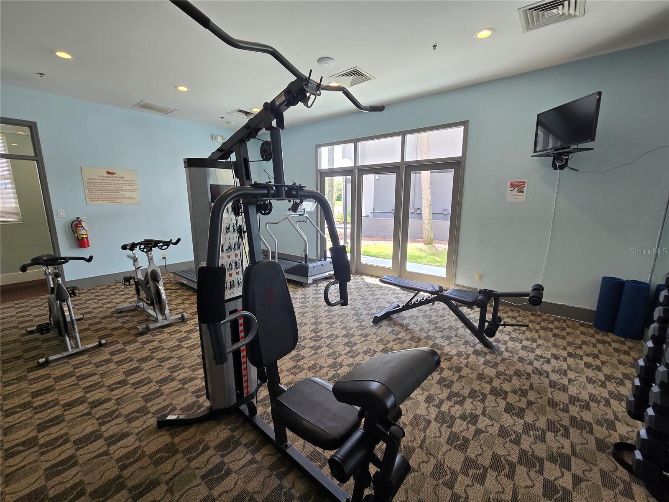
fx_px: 251
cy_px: 251
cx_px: 334
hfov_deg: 106.2
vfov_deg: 89.9
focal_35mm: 13
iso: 64
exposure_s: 1/60
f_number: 2.2
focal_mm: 2.2
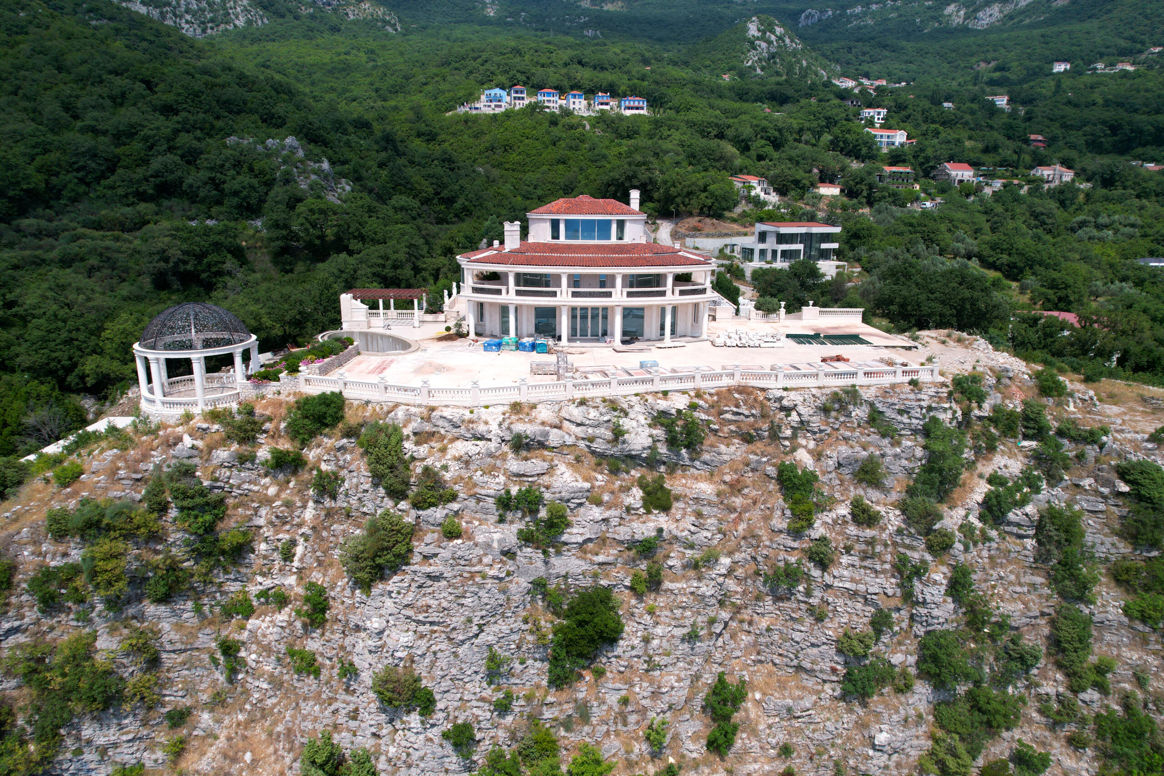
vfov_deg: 57.2
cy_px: 388
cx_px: 582
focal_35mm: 22
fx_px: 711
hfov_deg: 78.6
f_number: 2.8
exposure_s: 1/2500
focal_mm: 8.38
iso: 110
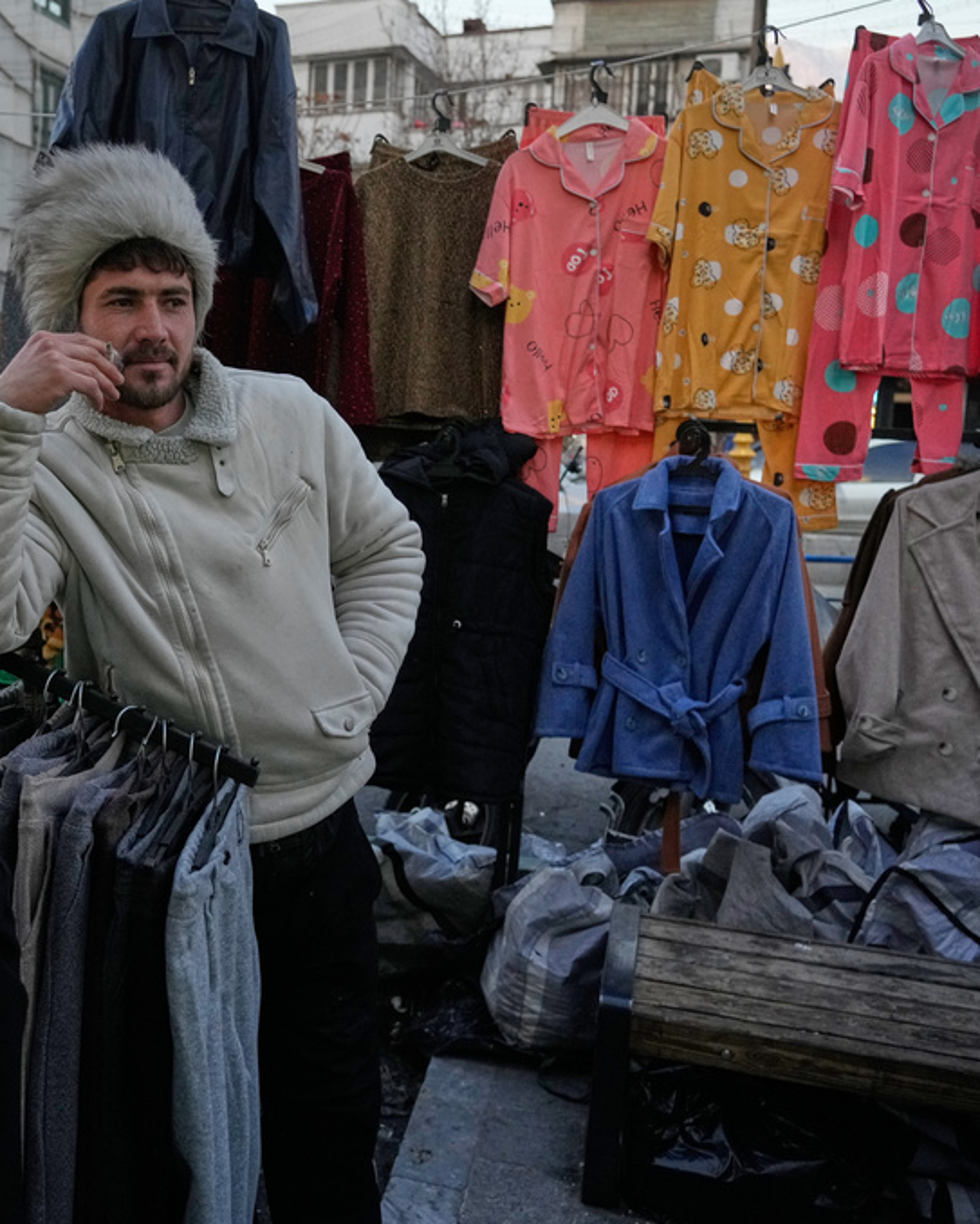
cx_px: 229
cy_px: 611
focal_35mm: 34
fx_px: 1232
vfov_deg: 52.8
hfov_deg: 41.9
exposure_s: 1/800
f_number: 4
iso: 2500
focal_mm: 24
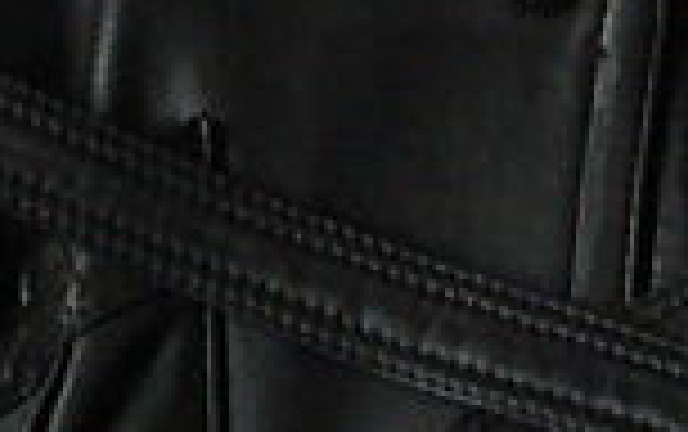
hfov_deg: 10.6
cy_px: -166
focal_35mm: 194
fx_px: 3642
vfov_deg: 6.7
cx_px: 859
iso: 200
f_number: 2.8
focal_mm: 4.6
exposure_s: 1/10
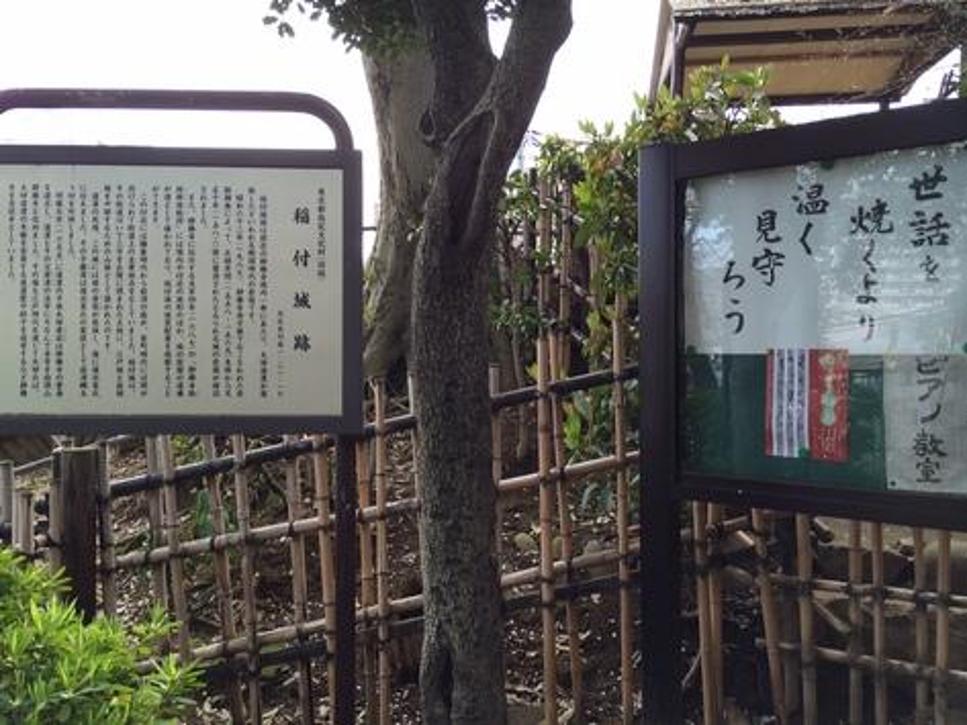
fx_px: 838
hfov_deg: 60.0
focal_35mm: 30
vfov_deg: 46.8
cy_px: 362
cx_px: 484
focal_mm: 4.12
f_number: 2.2
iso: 32
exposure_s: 1/140
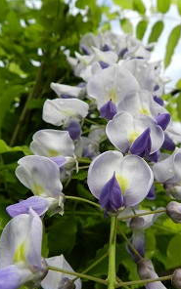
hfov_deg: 38.1
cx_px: 112
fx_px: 260
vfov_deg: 58.1
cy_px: 145
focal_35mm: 33
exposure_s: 1/800
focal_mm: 4
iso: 160
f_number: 3.4
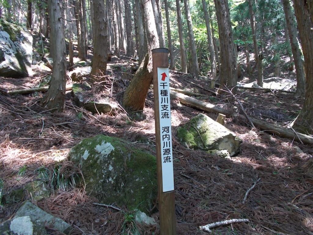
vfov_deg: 53.1
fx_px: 235
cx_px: 156
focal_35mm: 26
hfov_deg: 67.3
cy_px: 118
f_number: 3.2
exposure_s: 1/25
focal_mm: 4.6
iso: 80
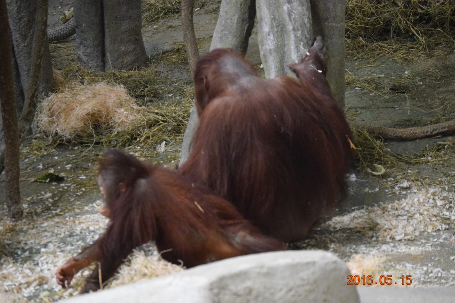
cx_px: 228
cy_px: 152
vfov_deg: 6.3
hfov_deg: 9.5
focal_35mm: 218
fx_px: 2748
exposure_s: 1/500
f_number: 5
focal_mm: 145
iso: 6400
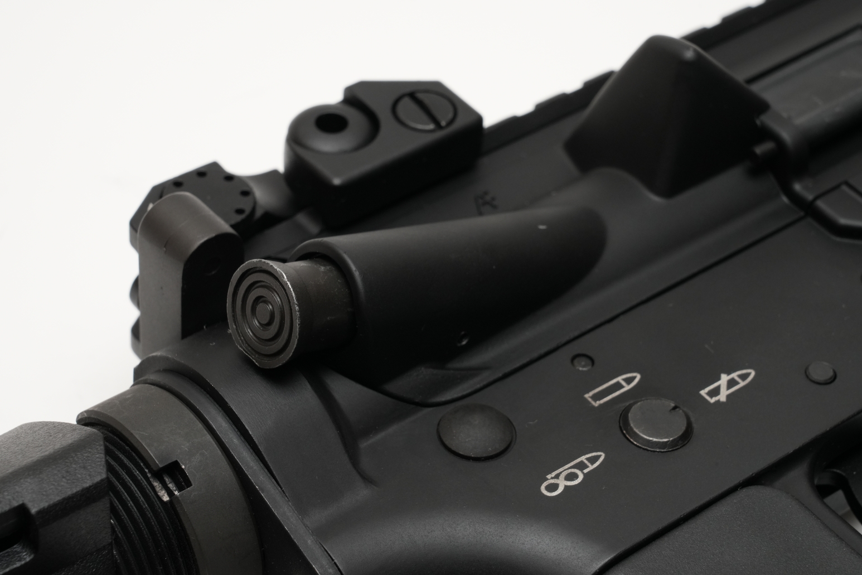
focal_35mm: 110
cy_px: 277
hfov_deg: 18.6
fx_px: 2634
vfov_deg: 12.5
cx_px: 417
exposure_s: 1/60
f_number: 20
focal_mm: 105
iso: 1250
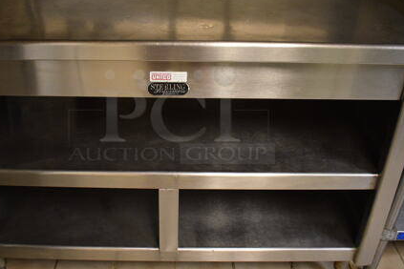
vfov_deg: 34.1
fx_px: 438
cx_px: 169
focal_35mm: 39
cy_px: 114
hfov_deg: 49.4
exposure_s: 1/30
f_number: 3.5
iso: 2000
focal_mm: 18
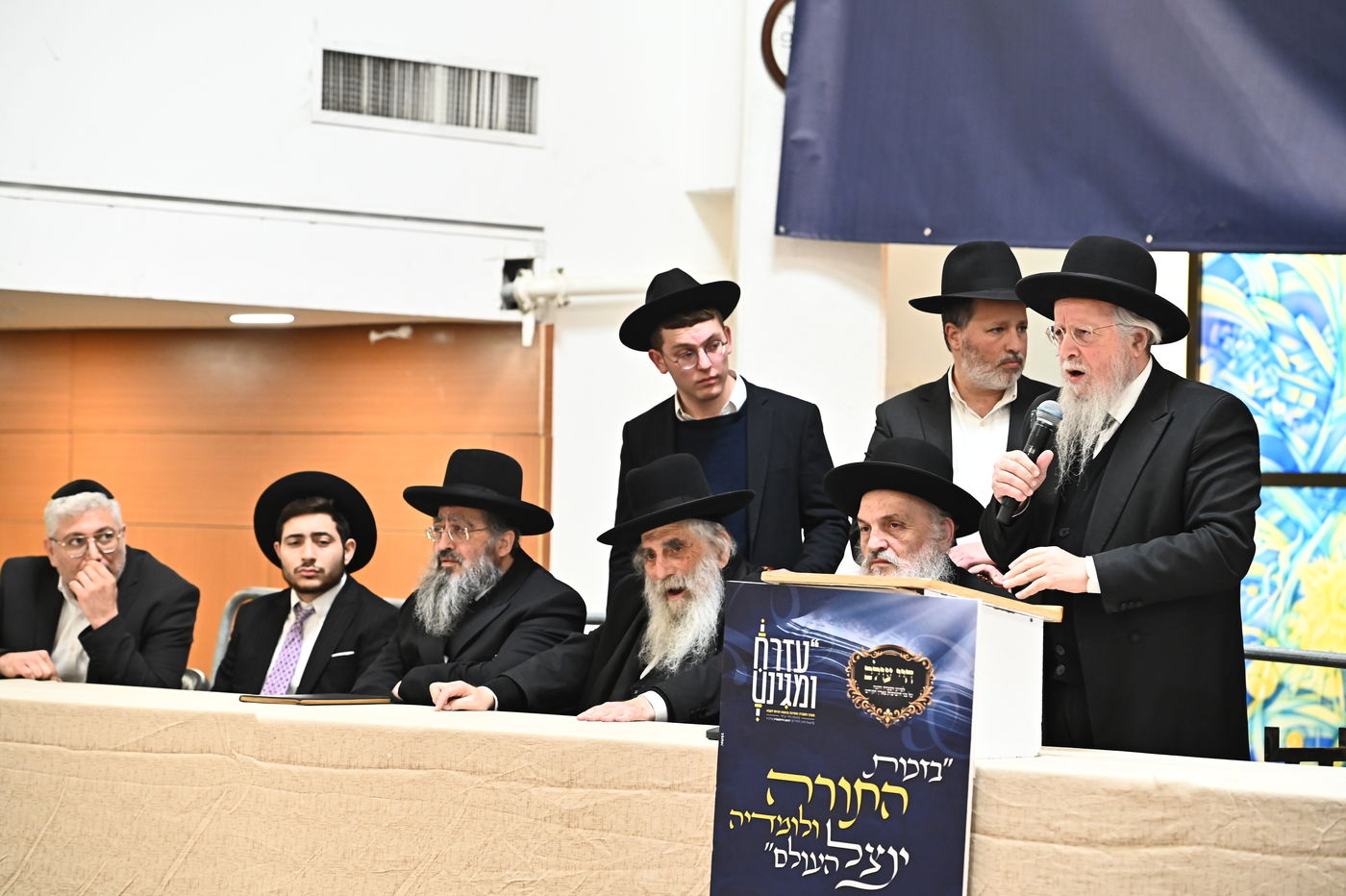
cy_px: 448
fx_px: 4484
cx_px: 673
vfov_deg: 11.4
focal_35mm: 120
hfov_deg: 17.1
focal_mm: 120
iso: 3200
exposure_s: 1/160
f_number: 5
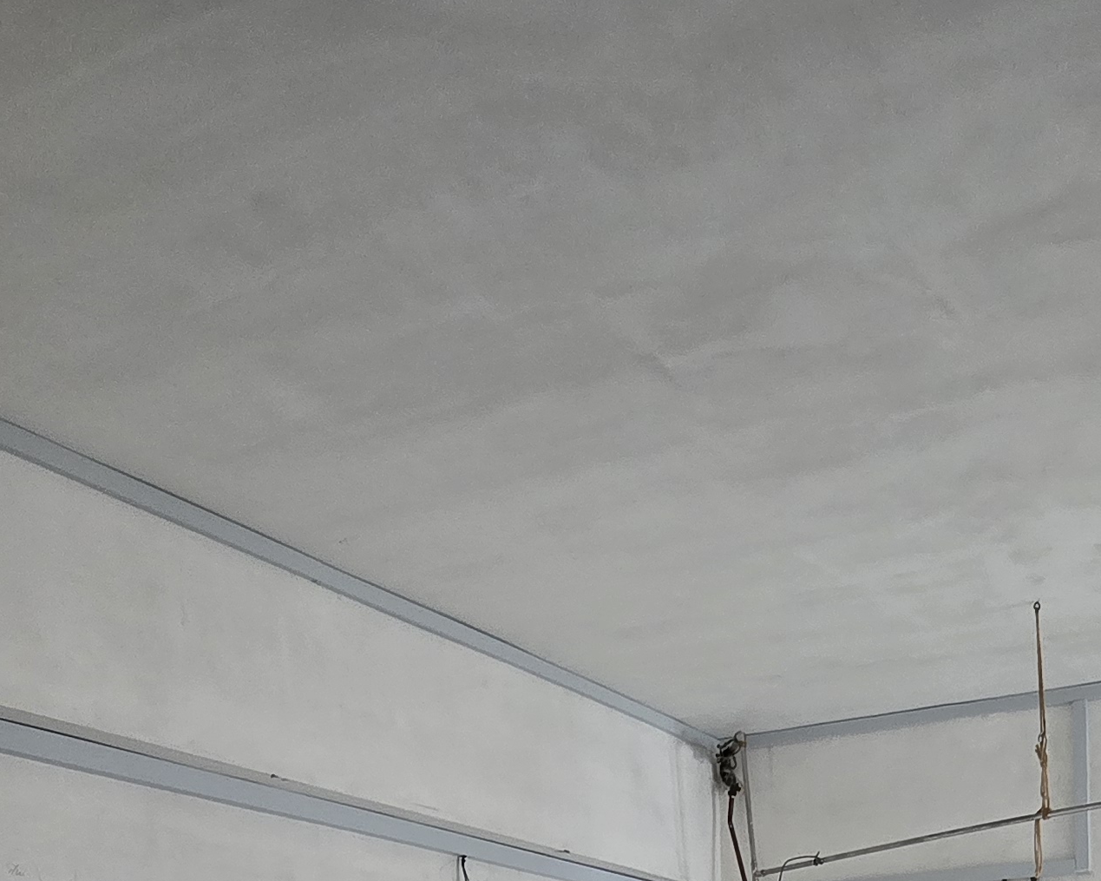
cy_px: 1209
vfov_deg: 28.7
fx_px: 1303
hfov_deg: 43.4
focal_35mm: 40
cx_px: 897
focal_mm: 2.2
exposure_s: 1/50
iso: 160
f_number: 2.2
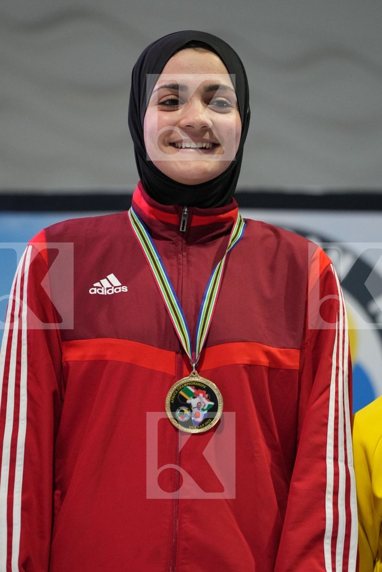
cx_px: 191
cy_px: 286
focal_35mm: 300
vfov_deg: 6.9
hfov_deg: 4.6
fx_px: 4775
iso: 3200
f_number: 2.8
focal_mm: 200
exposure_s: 1/250
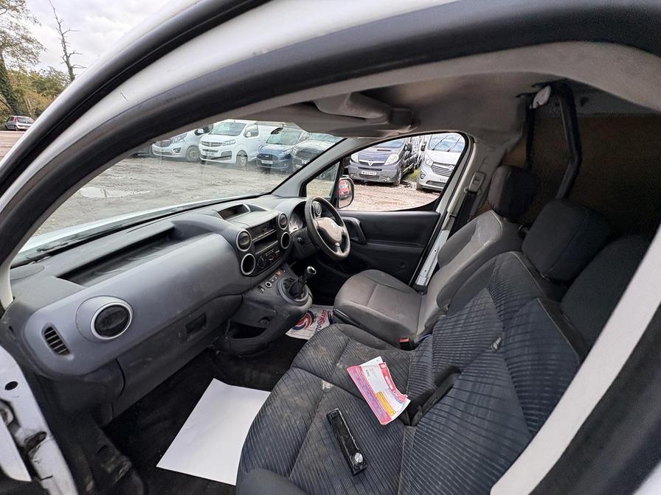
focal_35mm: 14
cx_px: 330
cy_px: 248
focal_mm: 2.22
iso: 100
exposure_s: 1/117
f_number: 2.2
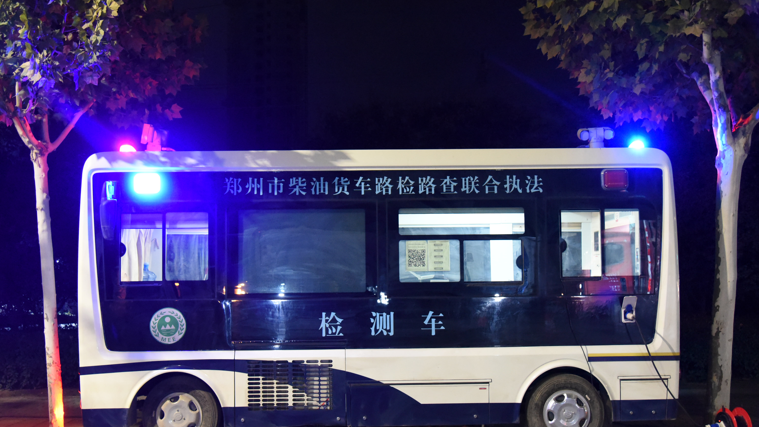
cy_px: 240
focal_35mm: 37
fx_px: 745
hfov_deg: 54.0
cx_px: 376
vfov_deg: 32.0
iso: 8000
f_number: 4
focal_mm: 35
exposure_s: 1/60
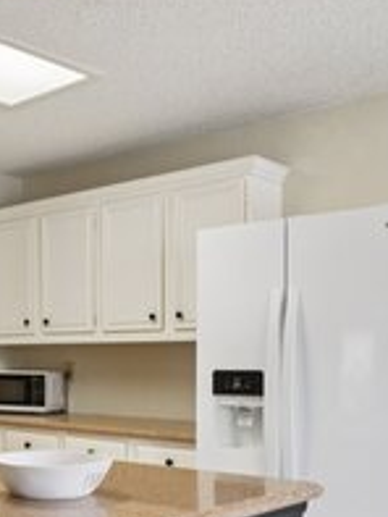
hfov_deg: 27.3
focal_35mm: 50
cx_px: -8
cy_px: 358
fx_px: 746
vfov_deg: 37.6
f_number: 8
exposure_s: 1/30
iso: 400
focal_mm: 16
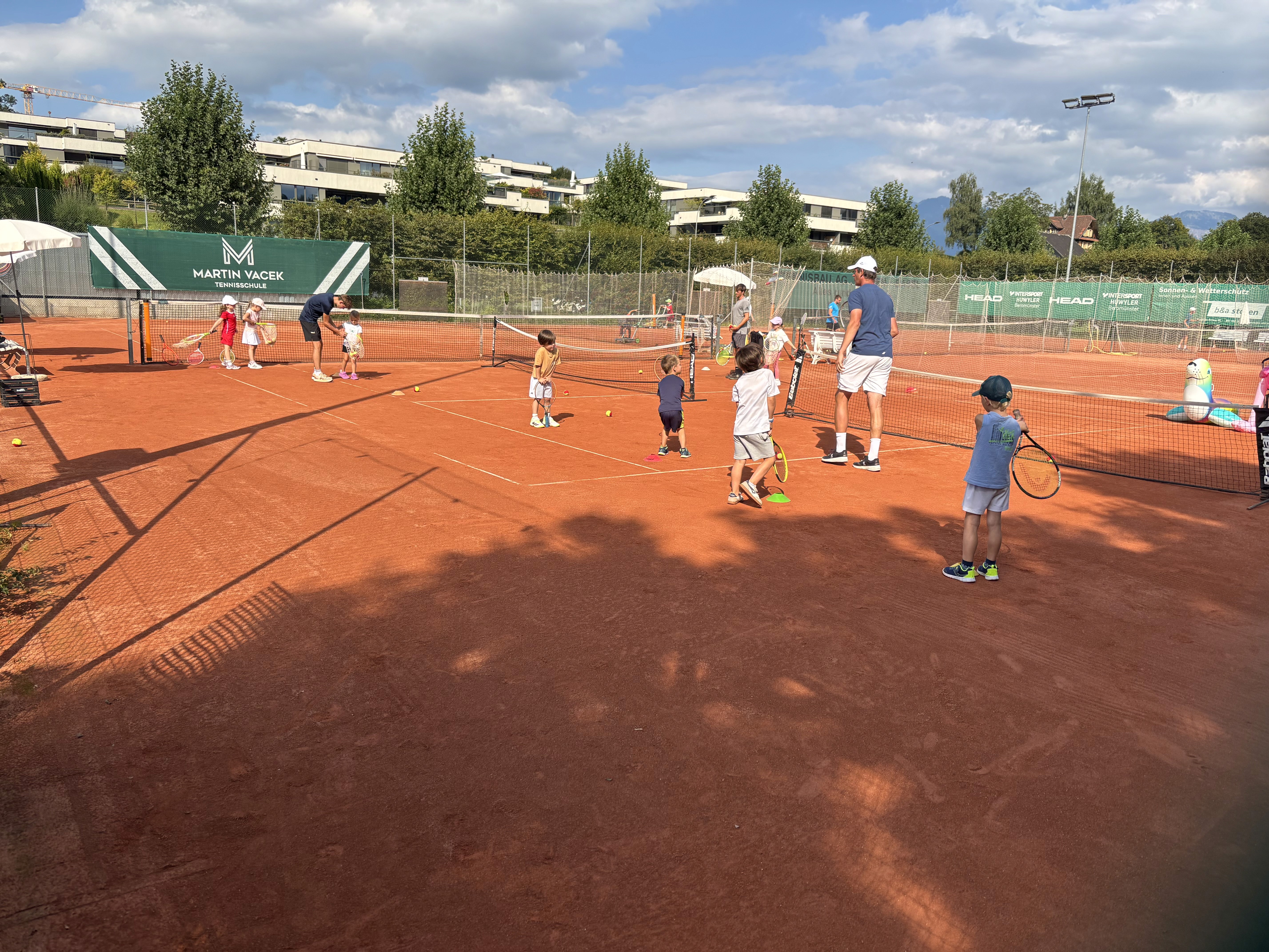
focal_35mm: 26
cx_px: 634
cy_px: 476
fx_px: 953
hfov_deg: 67.3
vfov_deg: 53.1
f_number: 1.6
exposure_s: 1/2857
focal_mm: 5.96
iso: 50
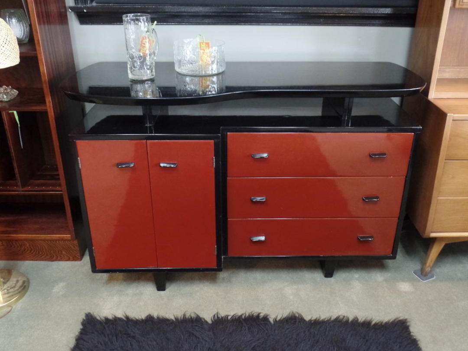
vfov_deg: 40.7
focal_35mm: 35
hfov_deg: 52.6
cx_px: 234
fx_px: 473
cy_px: 176
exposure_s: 1/15
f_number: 3
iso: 640
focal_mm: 6.2
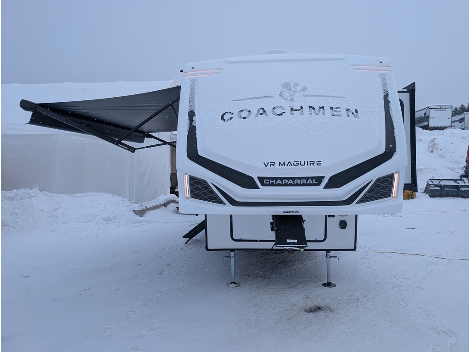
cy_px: 176
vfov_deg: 56.8
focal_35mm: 24
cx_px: 235
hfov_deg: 71.6
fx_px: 326
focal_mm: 6.9
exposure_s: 1/1621
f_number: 1.68
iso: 23
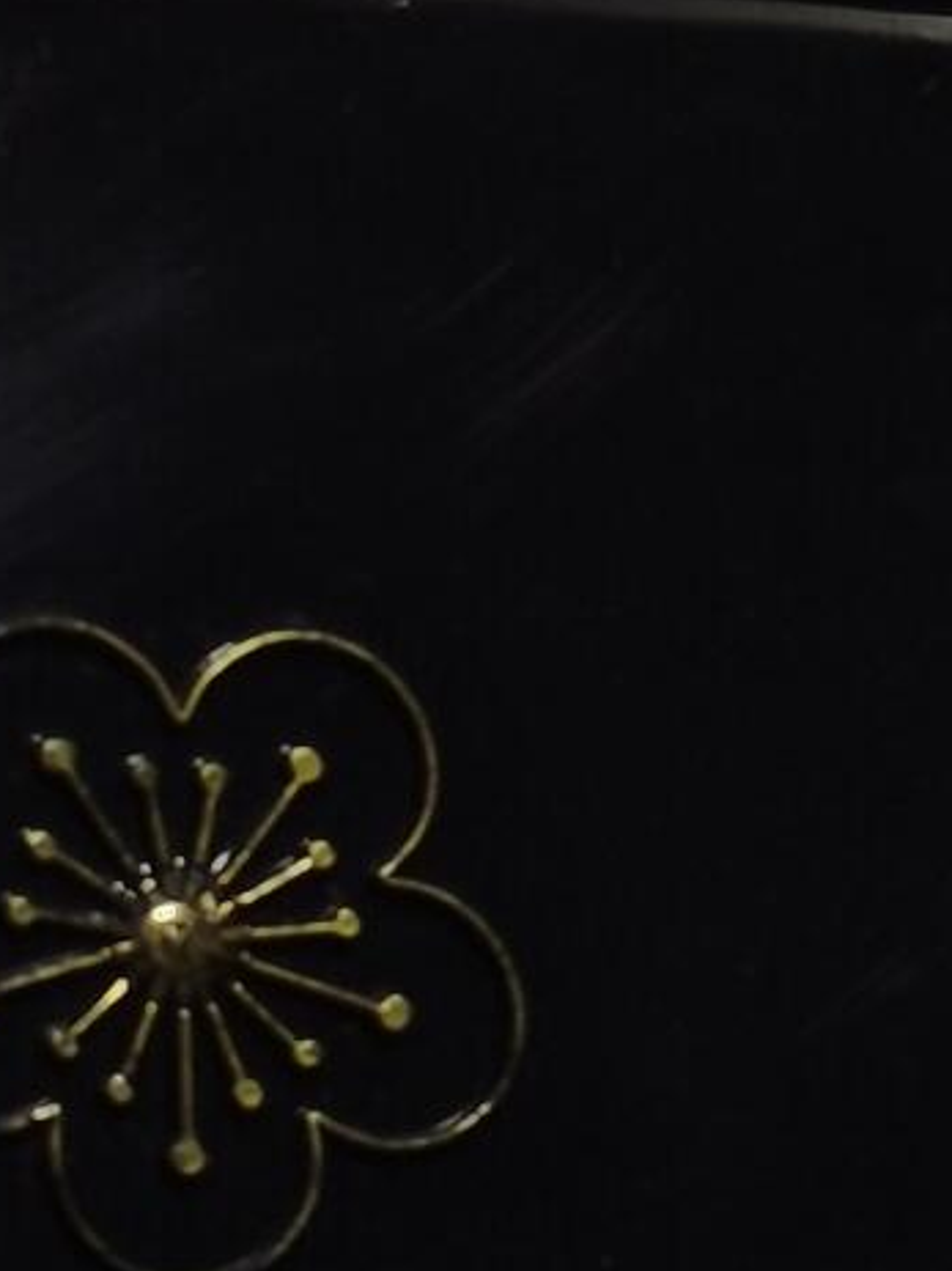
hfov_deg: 6.2
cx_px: 148
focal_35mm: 241
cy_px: -228
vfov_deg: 8.1
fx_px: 8841
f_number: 1.8
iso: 50
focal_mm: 5.58
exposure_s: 1/233
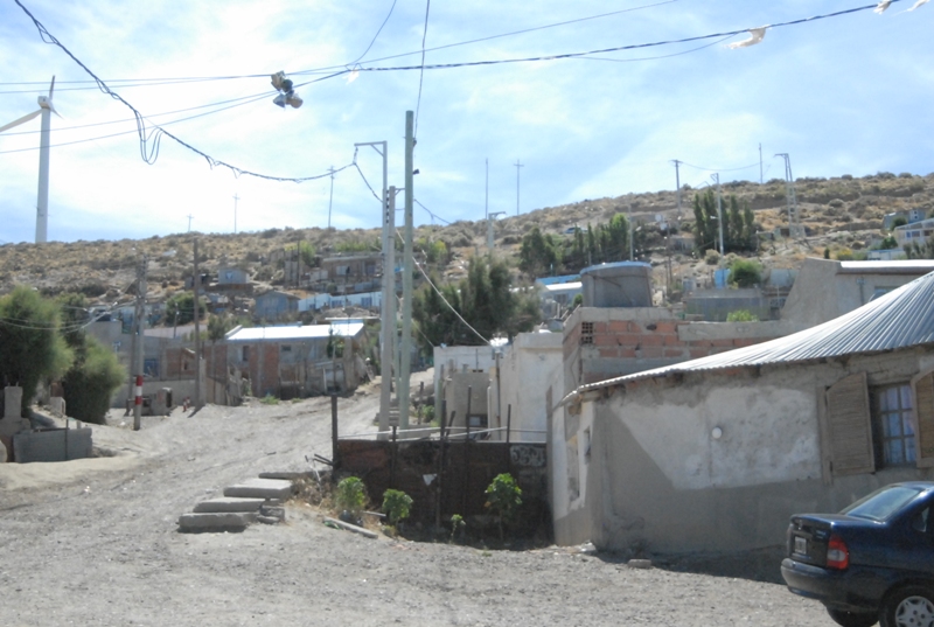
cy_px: 314
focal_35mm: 57
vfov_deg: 23.9
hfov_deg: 35.0
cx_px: 467
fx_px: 1482
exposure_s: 1/8000
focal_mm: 38
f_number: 4.5
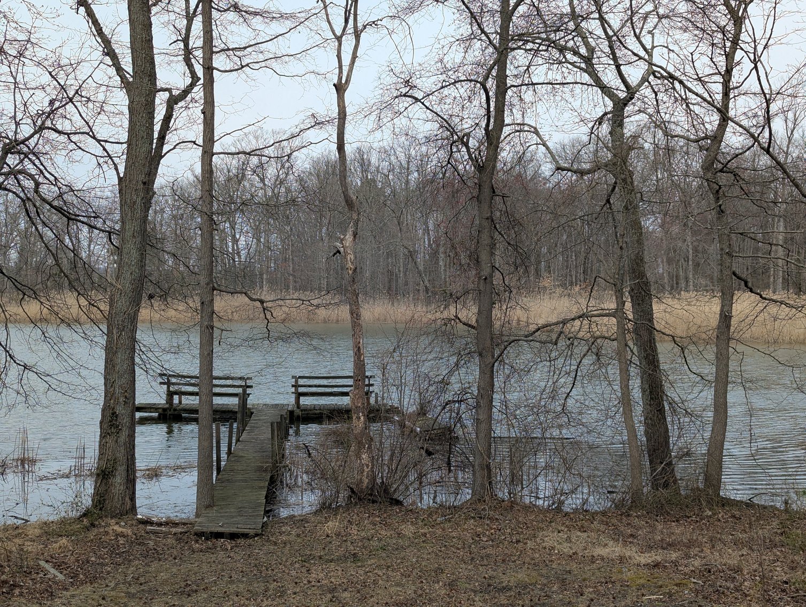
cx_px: 403
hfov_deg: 39.6
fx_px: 1119
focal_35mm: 48
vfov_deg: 30.3
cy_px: 304
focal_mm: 6.81
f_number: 1.85
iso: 47
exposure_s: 1/1767
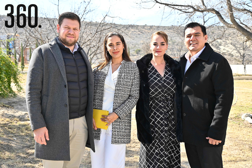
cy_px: 84
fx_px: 280
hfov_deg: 48.5
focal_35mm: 40
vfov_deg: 33.4
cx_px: 126
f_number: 6.3
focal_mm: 40
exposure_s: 1/160
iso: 100
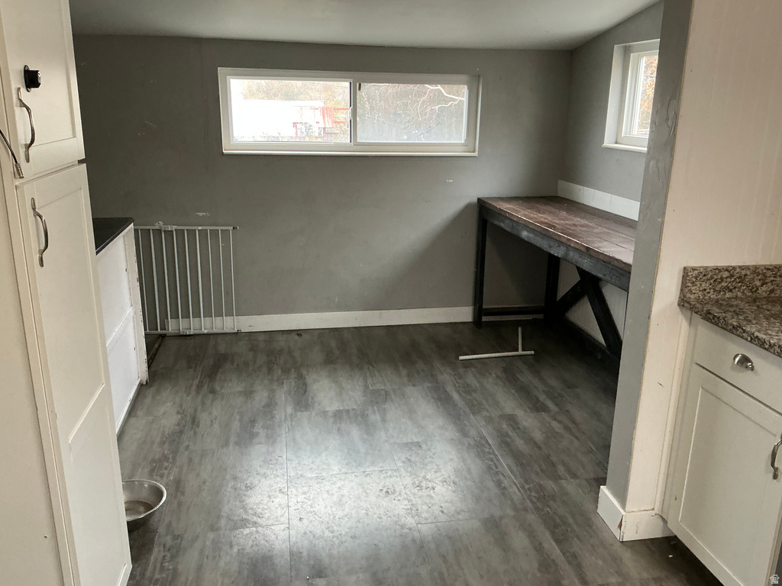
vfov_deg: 49.7
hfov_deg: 63.4
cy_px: 293
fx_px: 633
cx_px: 391
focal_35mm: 28
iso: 200
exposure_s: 1/60
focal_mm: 3
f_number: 1.8
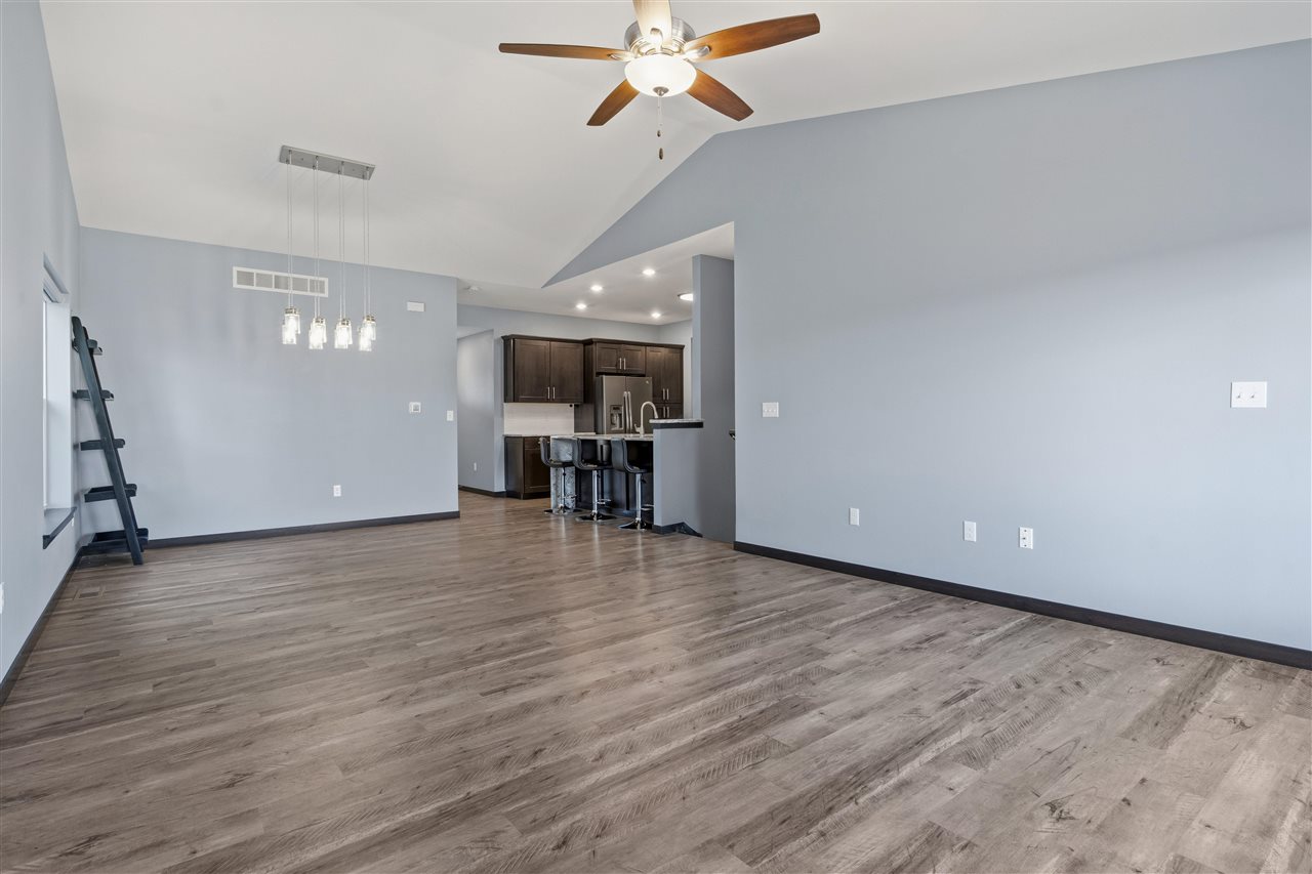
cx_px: 656
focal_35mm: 17
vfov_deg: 70.4
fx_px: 619
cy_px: 437
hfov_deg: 93.3
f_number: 8
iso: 800
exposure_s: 1/30
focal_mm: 17
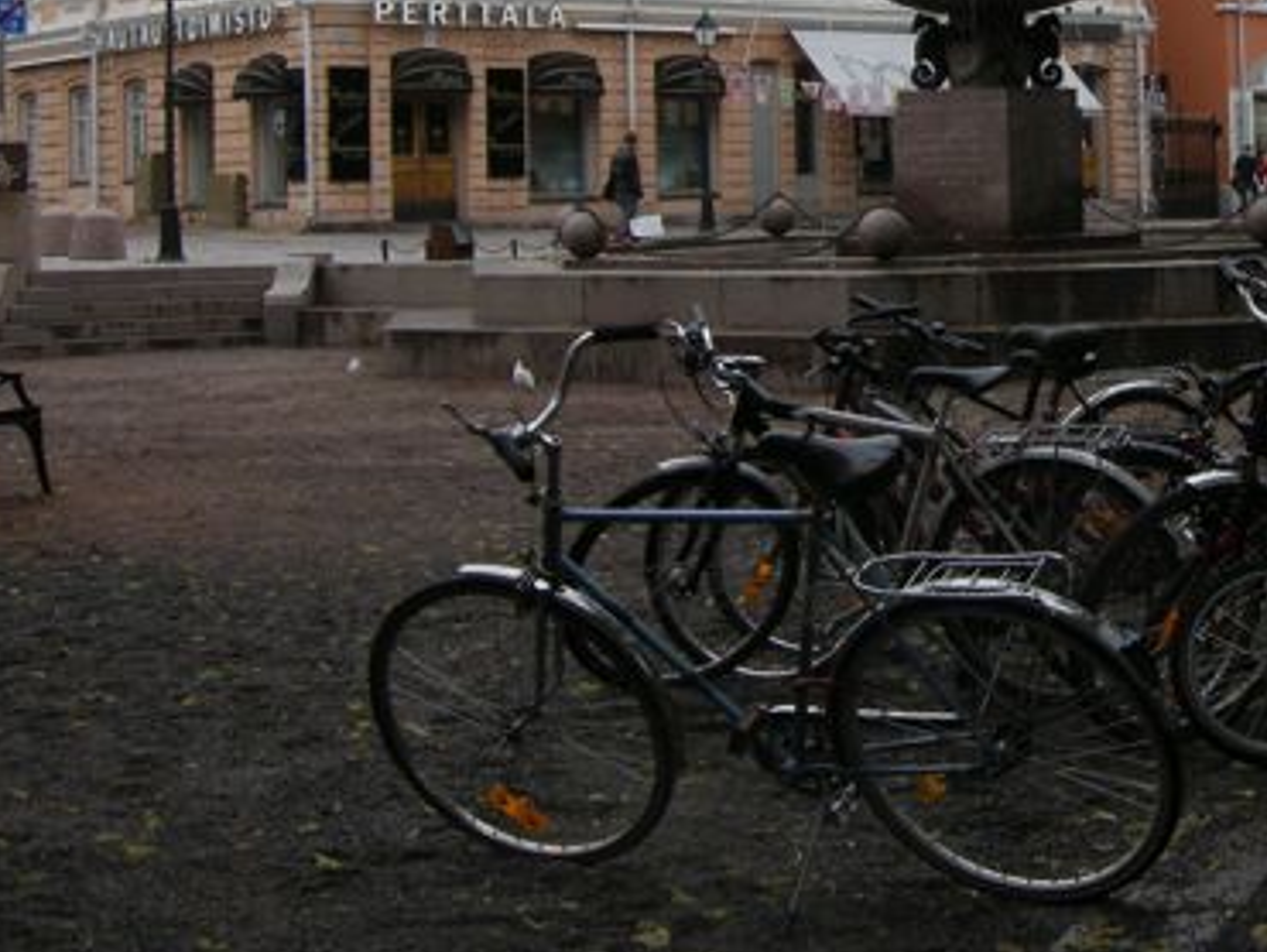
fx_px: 2600
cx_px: 1188
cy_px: 26
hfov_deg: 26.3
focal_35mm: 71
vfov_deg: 20.2
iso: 64
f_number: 3.8
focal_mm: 7.5
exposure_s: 1/188
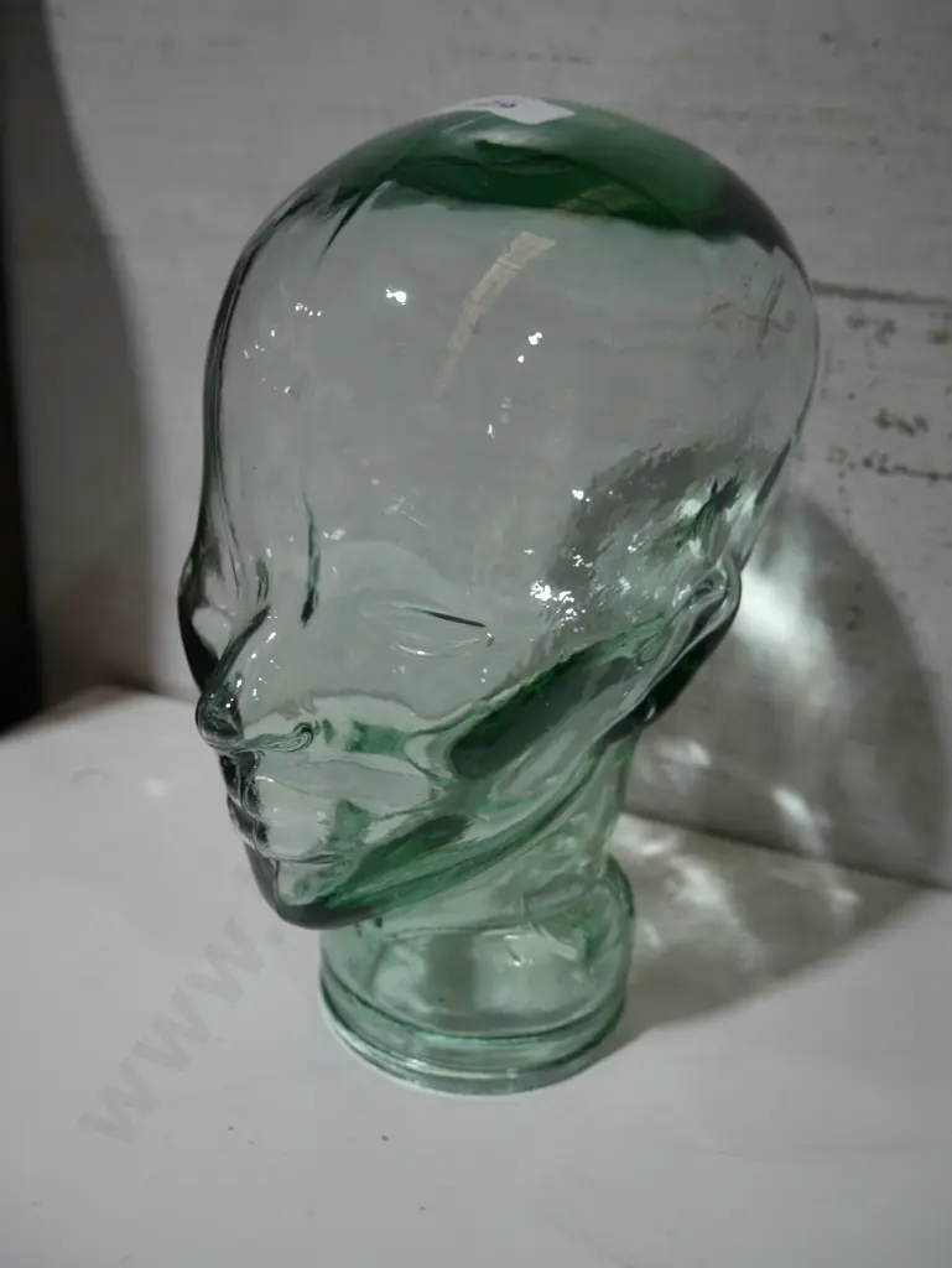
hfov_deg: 44.2
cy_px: 634
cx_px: 476
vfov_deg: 56.8
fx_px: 1172
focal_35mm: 32
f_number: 3.6
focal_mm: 16
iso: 200
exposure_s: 1/100
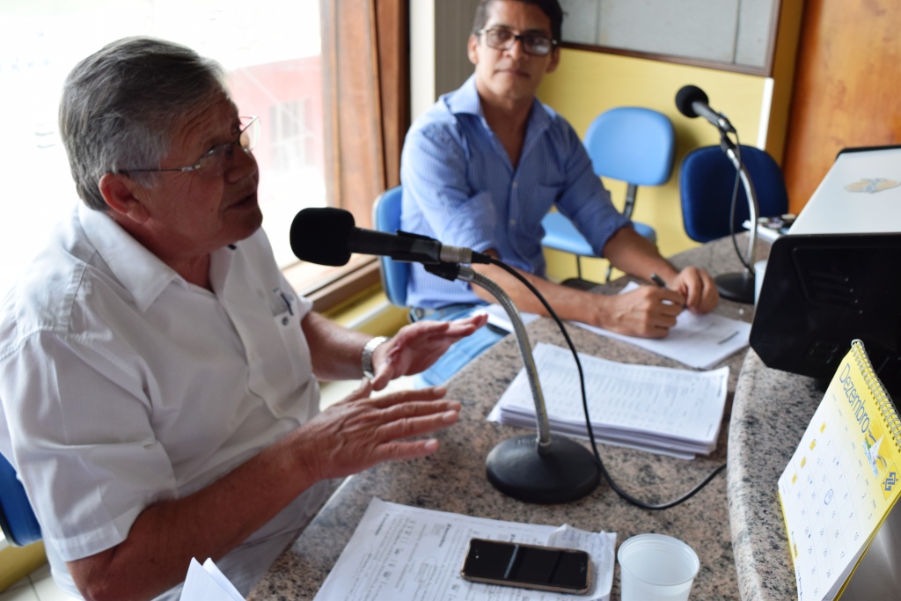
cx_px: 450
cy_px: 300
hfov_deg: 53.1
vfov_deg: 36.9
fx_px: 901
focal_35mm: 36
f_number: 6.3
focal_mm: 24
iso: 400
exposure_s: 1/160
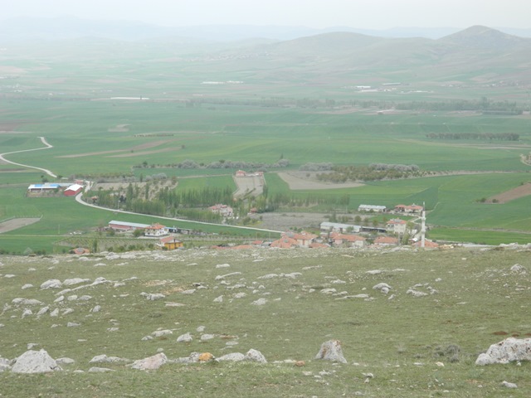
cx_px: 266
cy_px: 199
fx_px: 1289
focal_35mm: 84
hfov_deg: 23.3
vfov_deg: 17.6
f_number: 4.2
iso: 180
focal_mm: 15.1
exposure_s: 1/400
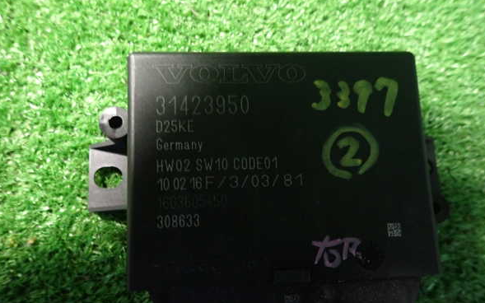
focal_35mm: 27
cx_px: 244
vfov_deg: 46.0
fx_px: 357
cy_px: 162
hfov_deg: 68.4
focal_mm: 4.5
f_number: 2
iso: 800
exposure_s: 1/15
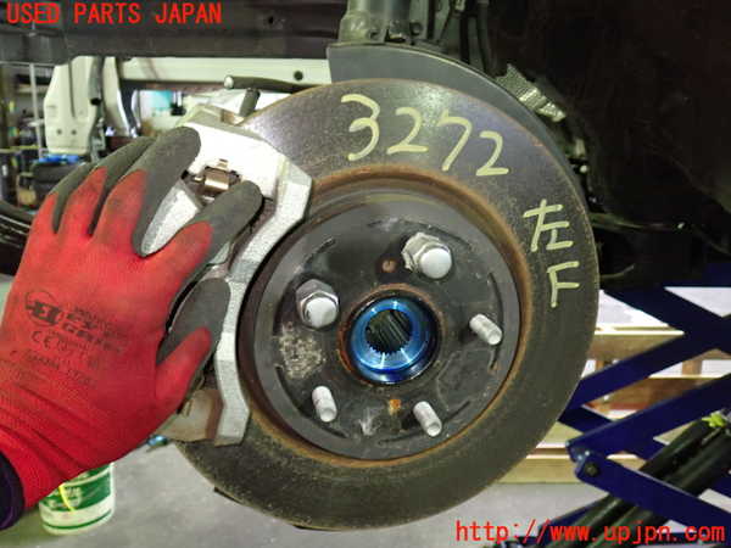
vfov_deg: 46.8
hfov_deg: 60.0
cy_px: 274
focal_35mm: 30
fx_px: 634
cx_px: 366
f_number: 2.3
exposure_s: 1/30
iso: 800
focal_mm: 5.4
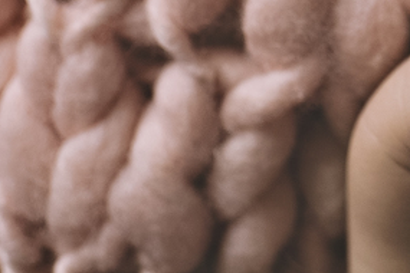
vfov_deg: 8.8
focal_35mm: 147
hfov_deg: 13.2
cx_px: 609
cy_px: -266
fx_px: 1674
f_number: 2.5
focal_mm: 35
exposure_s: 1/125
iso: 320
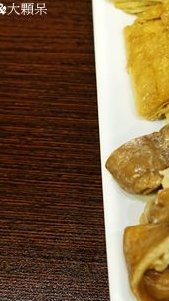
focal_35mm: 81
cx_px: 258
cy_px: 101
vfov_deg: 26.1
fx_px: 647
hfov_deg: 13.9
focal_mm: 13.16
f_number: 2.8
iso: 1000
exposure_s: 1/40
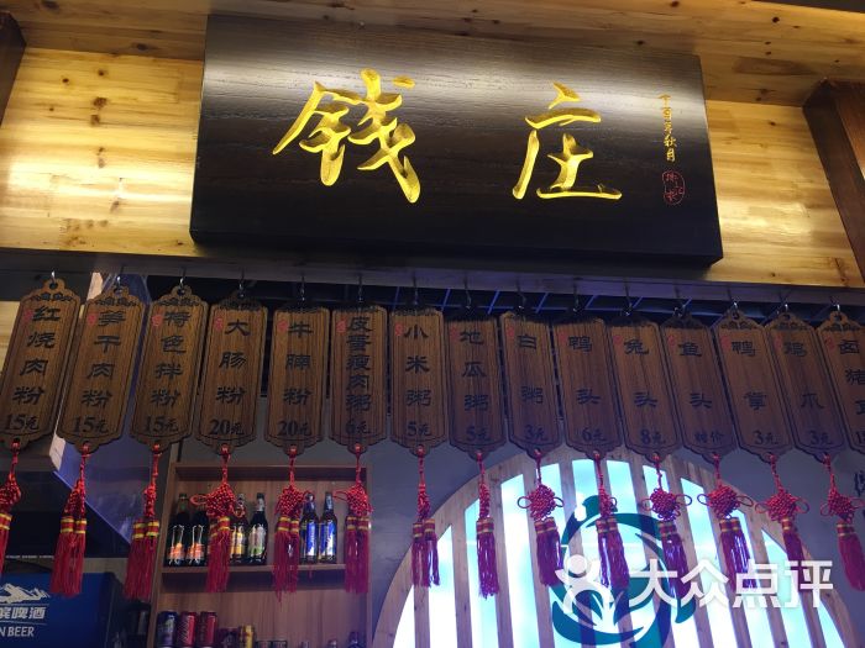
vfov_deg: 48.2
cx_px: 432
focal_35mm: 29
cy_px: 324
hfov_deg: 61.7
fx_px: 725
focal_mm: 4.15
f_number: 2.2
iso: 32
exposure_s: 1/17
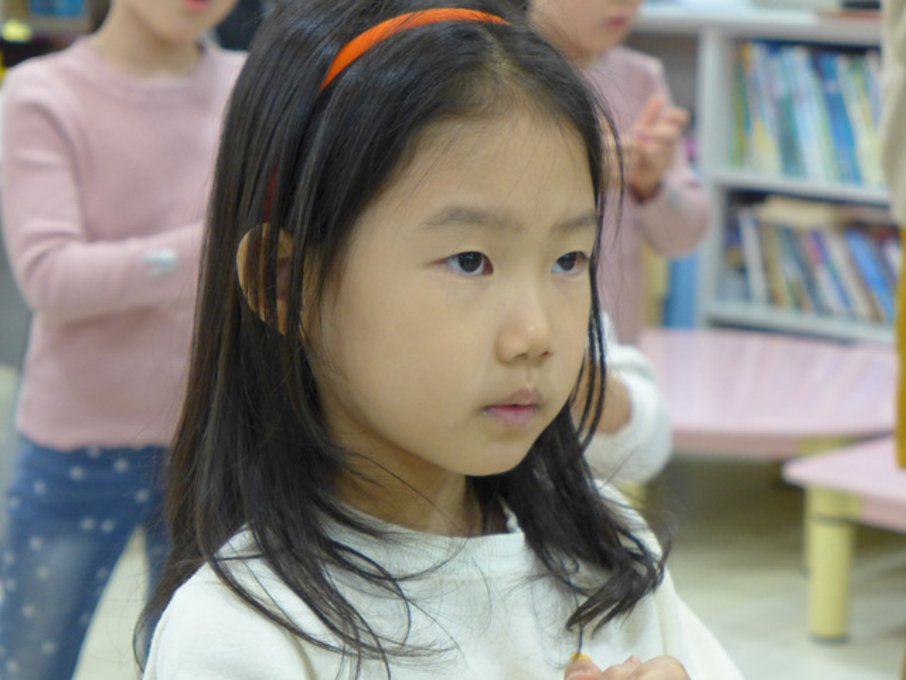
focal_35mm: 90
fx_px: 2356
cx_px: 453
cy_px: 340
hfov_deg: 21.8
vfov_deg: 16.4
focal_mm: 17.7
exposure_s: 1/100
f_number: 2.3
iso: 400
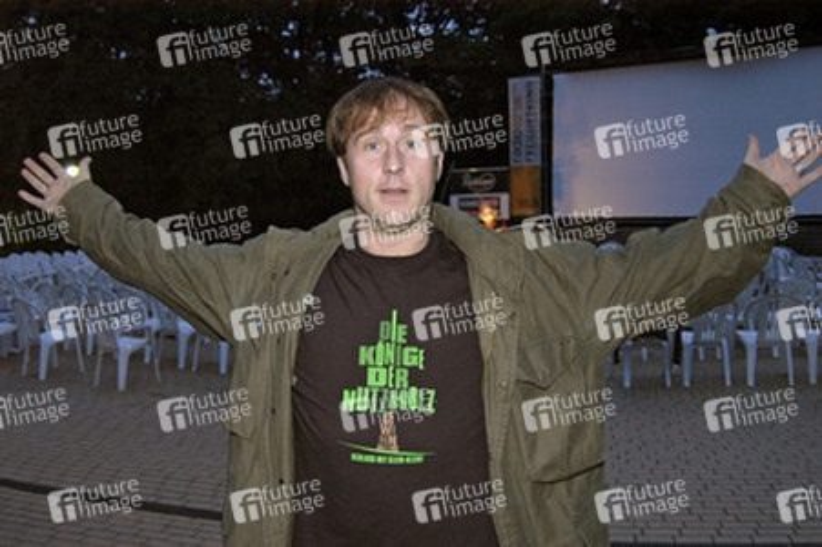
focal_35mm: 36
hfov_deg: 53.2
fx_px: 821
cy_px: 274
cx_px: 411
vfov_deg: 36.8
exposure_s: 1/40
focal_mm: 24
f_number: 4
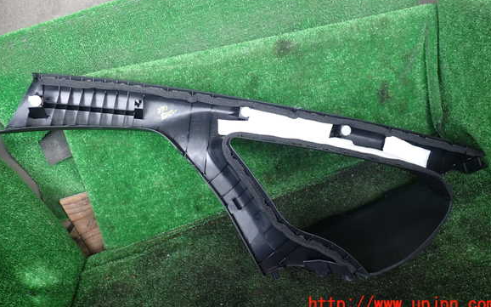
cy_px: 124
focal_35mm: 33
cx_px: 246
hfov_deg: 58.2
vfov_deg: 38.2
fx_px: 441
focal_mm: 5.4
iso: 160
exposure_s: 1/60
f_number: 2.3
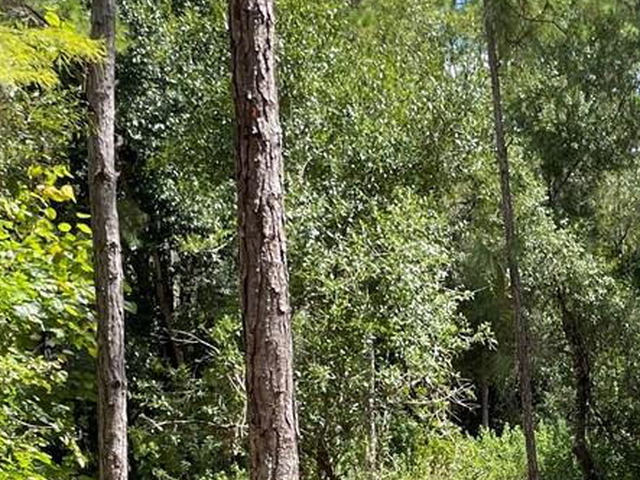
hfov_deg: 20.6
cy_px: 483
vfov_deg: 15.4
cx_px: 520
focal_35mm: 94
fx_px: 1737
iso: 32
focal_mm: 4.2
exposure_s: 1/868
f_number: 1.6
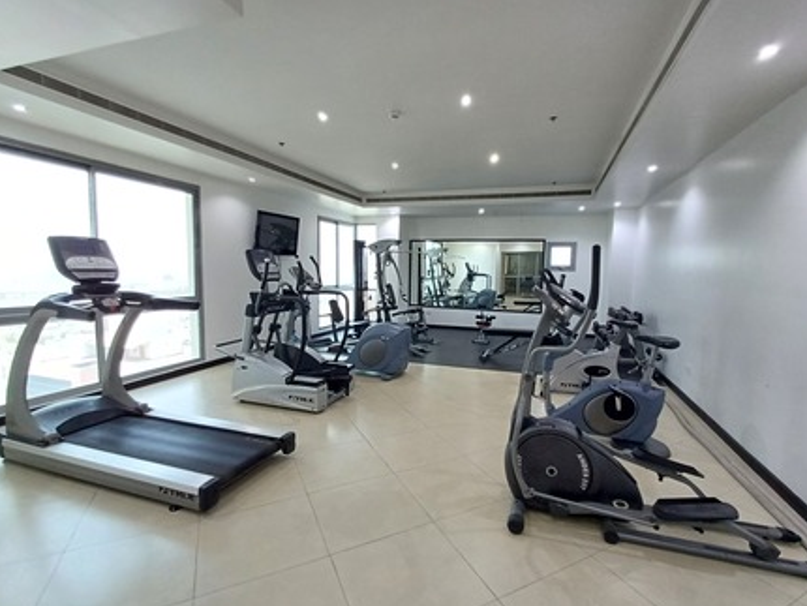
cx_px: 419
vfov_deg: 74.7
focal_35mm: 17
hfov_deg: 91.0
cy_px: 320
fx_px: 397
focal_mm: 1.64
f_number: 2.2
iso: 250
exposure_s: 1/25
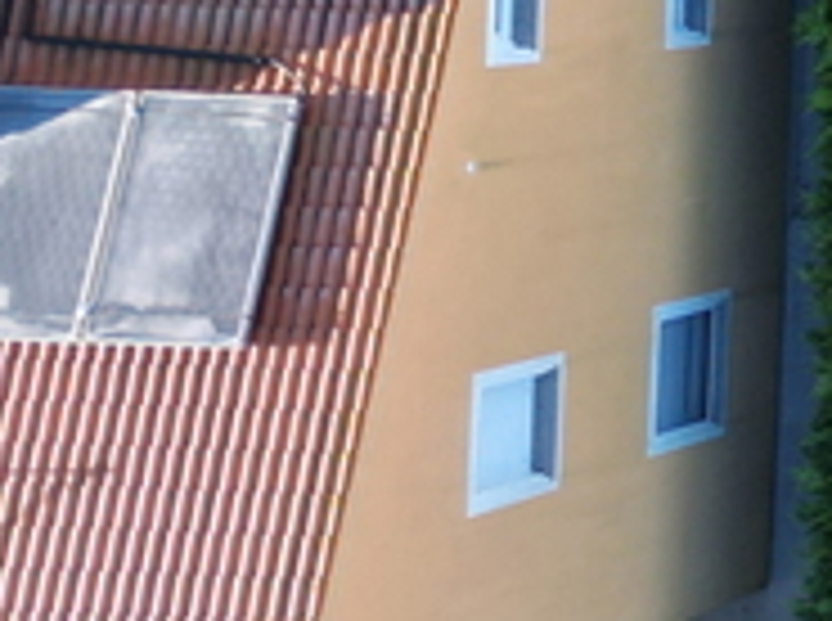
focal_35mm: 156
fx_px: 3742
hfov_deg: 9.6
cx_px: 2572
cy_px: -158
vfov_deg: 9.3
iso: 110
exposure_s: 1/640
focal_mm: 6.72
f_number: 1.7
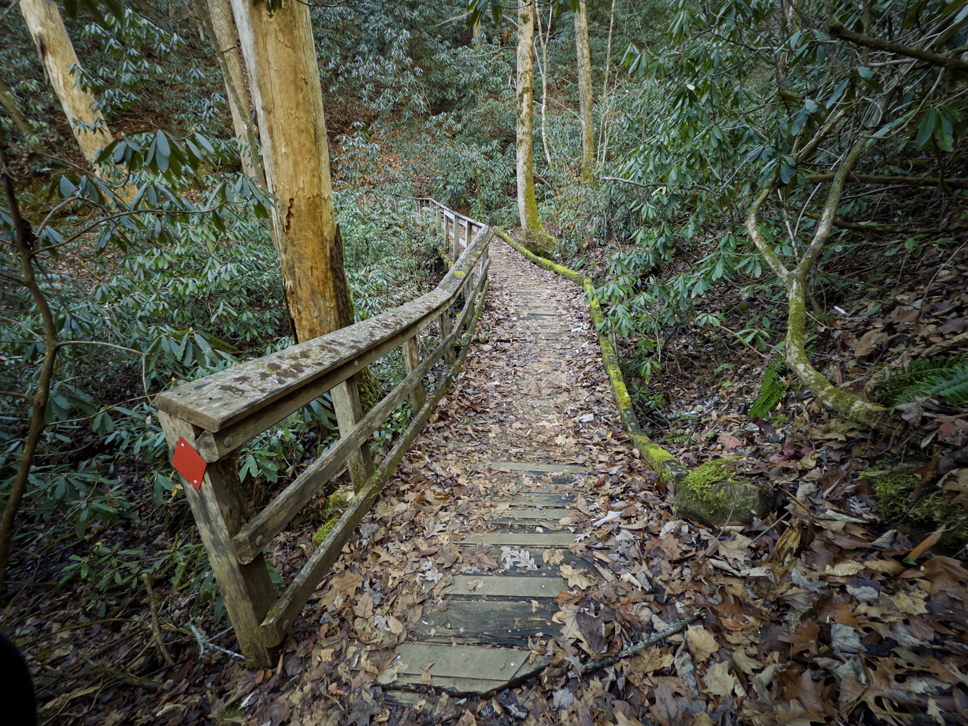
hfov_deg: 102.1
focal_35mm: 14
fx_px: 391
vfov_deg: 85.7
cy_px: 363
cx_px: 484
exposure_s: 1/61
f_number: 2.2
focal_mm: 2.22
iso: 250
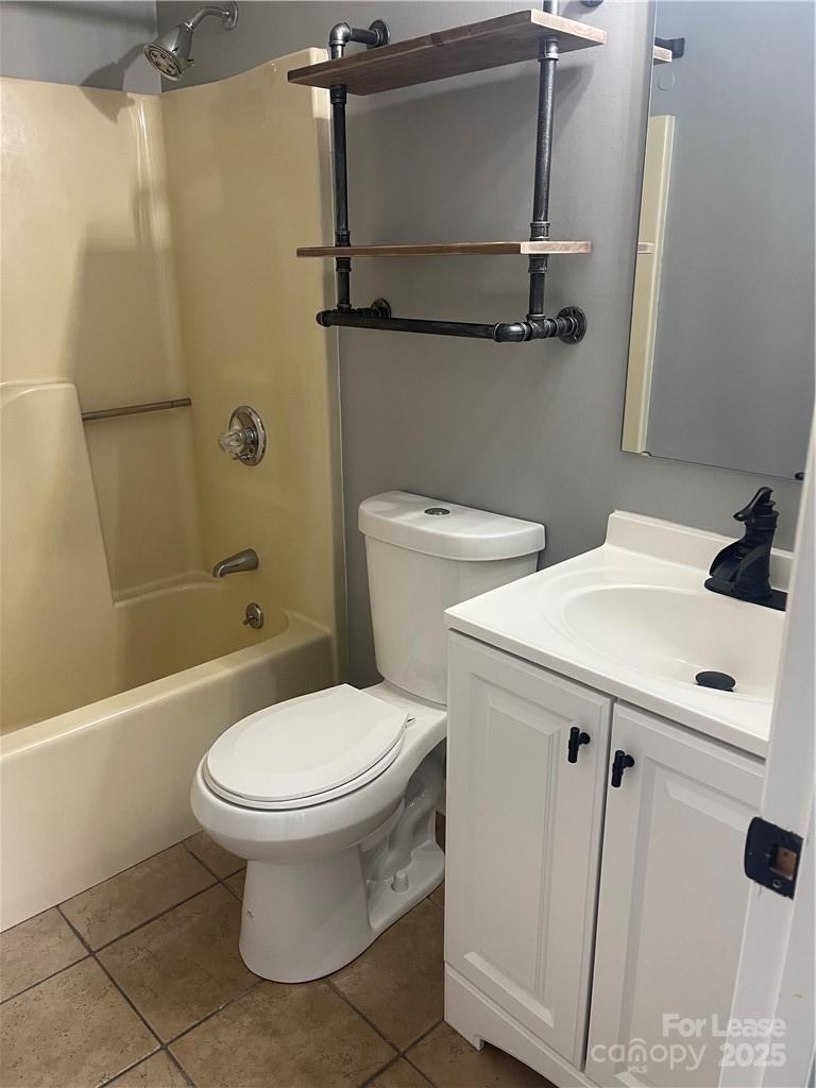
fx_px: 817
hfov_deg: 53.1
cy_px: 544
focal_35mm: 26
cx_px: 408
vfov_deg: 67.3
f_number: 1.6
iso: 160
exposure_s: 1/60
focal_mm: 5.1
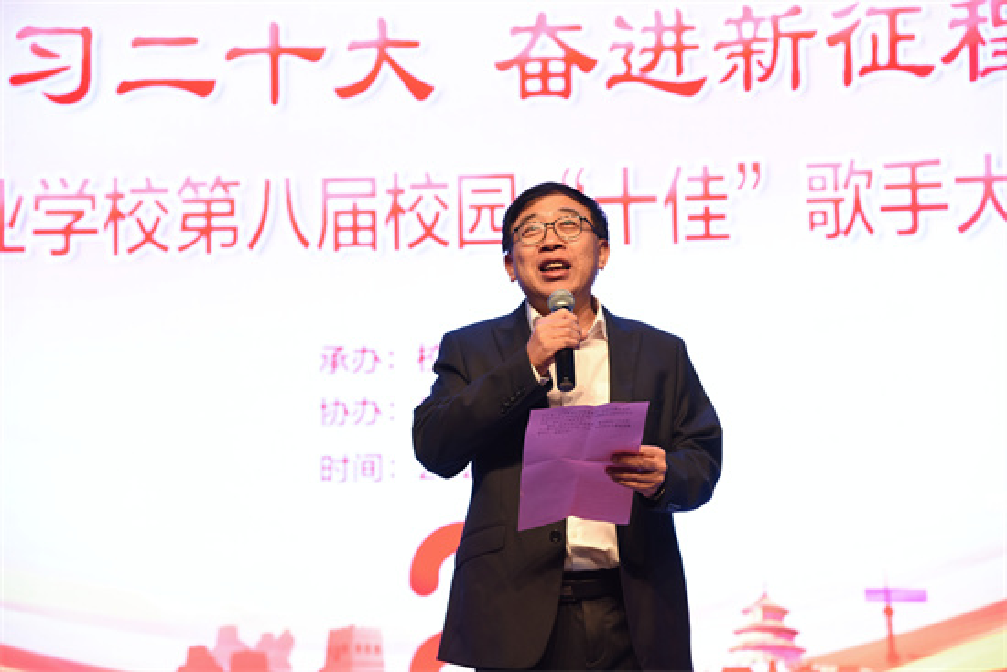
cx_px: 504
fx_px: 2574
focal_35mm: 92
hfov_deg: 22.1
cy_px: 336
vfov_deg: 14.9
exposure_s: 1/80
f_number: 4.5
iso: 800
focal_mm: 92
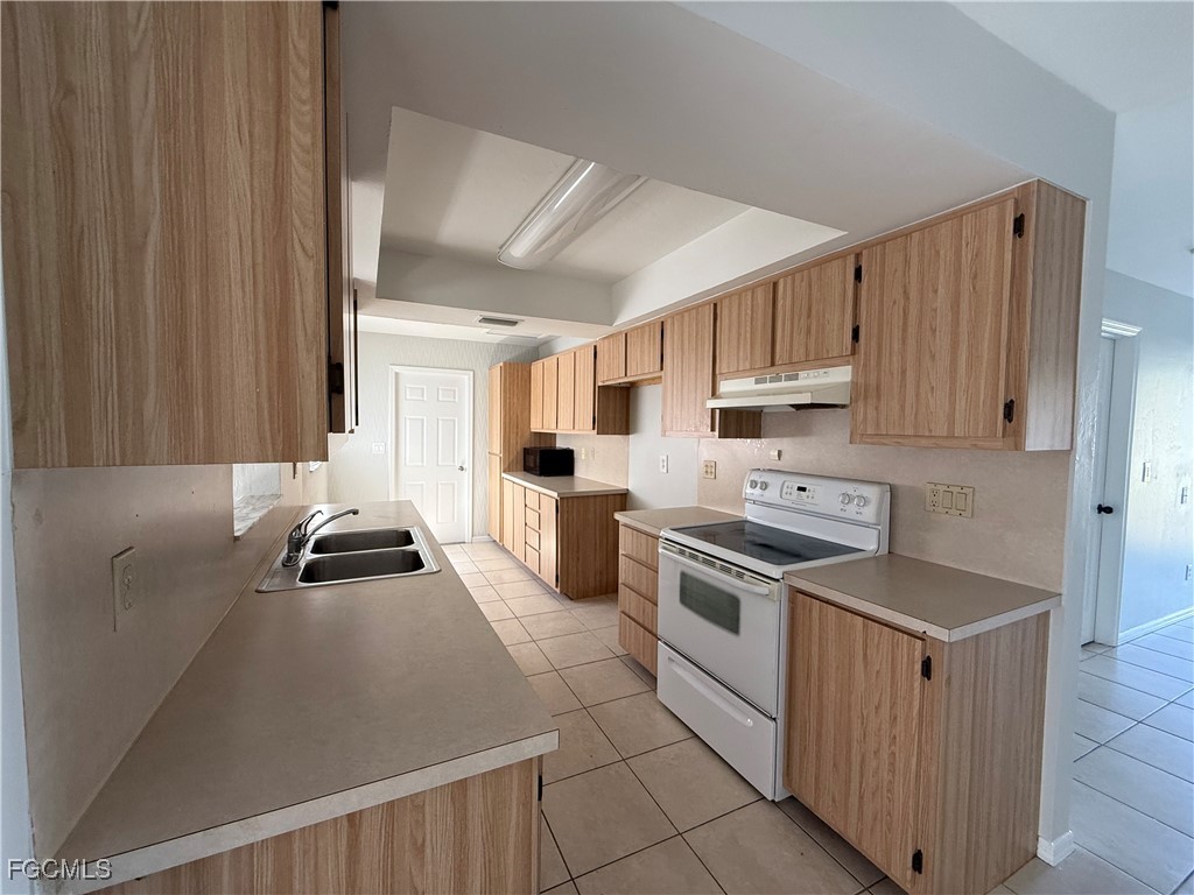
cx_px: 597
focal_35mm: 14
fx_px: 483
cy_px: 448
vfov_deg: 85.7
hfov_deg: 102.1
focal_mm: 2.22
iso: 160
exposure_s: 1/99
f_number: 2.2
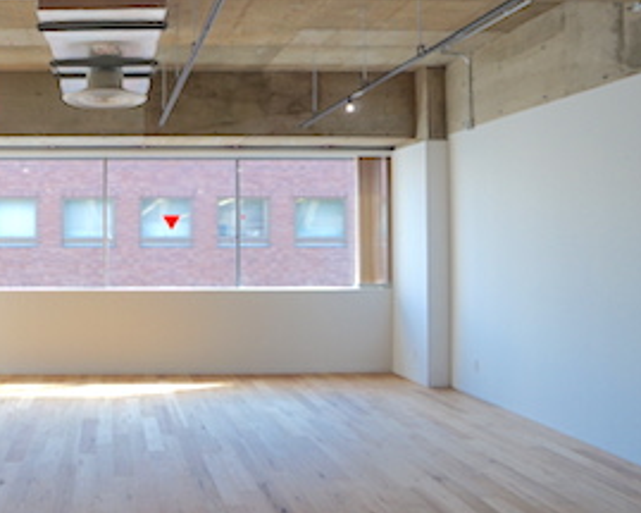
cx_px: 110
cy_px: 234
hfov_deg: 50.3
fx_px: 626
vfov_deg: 44.5
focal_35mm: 33
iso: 200
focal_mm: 10
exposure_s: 1/80
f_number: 4.5
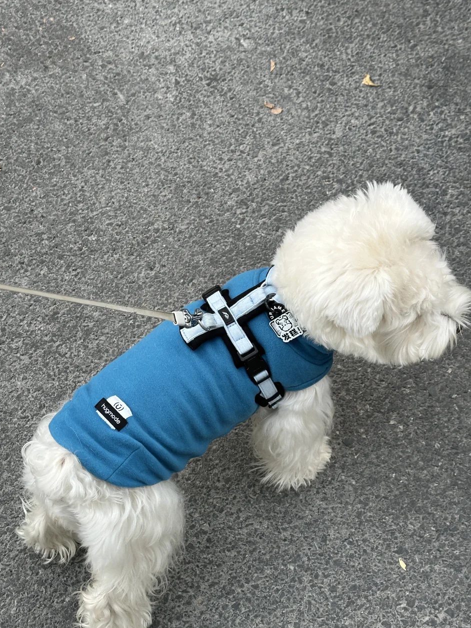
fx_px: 998
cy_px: 354
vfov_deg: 34.9
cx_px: 246
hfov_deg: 26.6
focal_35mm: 55
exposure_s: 1/238
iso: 64
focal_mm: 6.86
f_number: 1.78
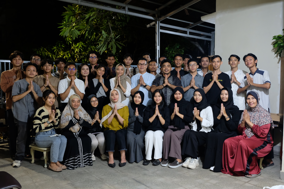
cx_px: 142
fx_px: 229
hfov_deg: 63.7
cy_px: 94
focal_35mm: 29
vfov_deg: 44.9
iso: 3200
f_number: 4
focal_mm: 19.6
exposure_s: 1/15
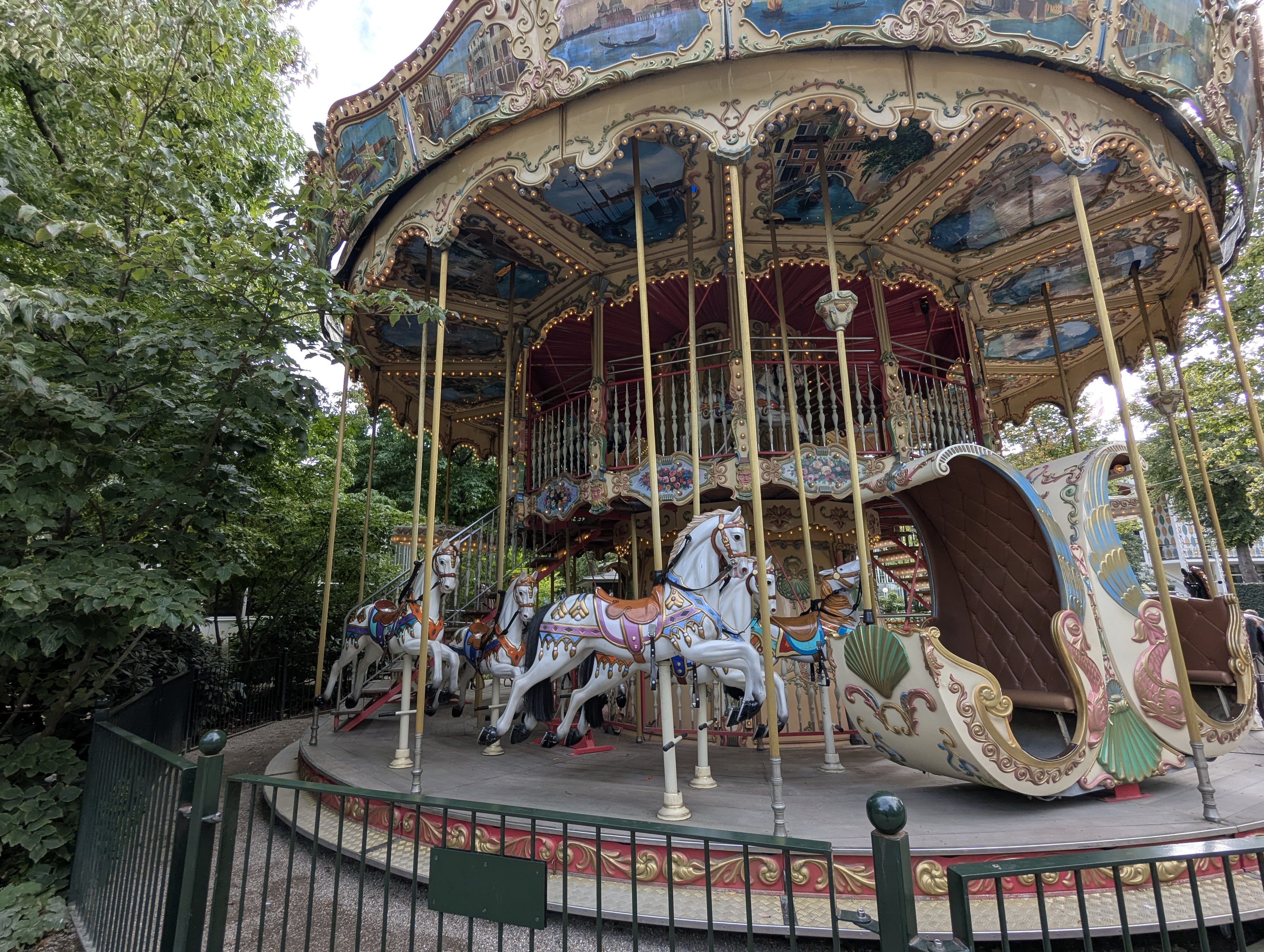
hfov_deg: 94.4
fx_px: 585
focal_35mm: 16
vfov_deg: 78.2
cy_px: 476
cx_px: 632
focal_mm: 2.35
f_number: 2.2
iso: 47
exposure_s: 1/228
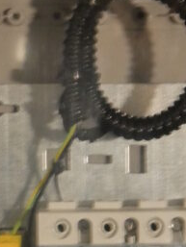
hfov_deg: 6.7
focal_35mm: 223
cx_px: 80
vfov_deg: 8.8
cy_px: 210
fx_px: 1596
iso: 3200
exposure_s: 1/15
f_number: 5.3
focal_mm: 28
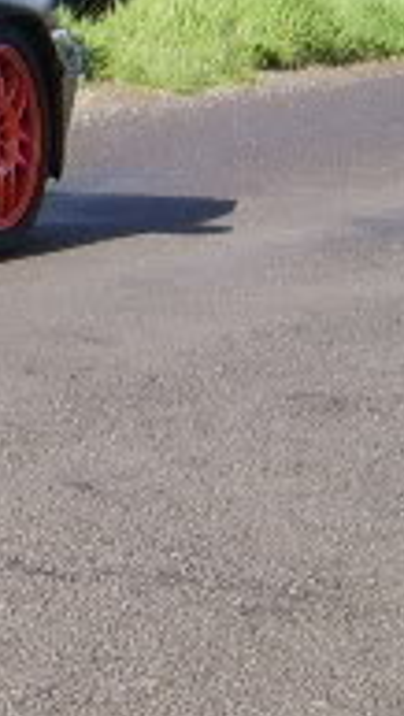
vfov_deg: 18.6
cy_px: 19
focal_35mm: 112
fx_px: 2126
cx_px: -775
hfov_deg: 9.0
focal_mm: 8.13
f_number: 4
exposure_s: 1/324
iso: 71
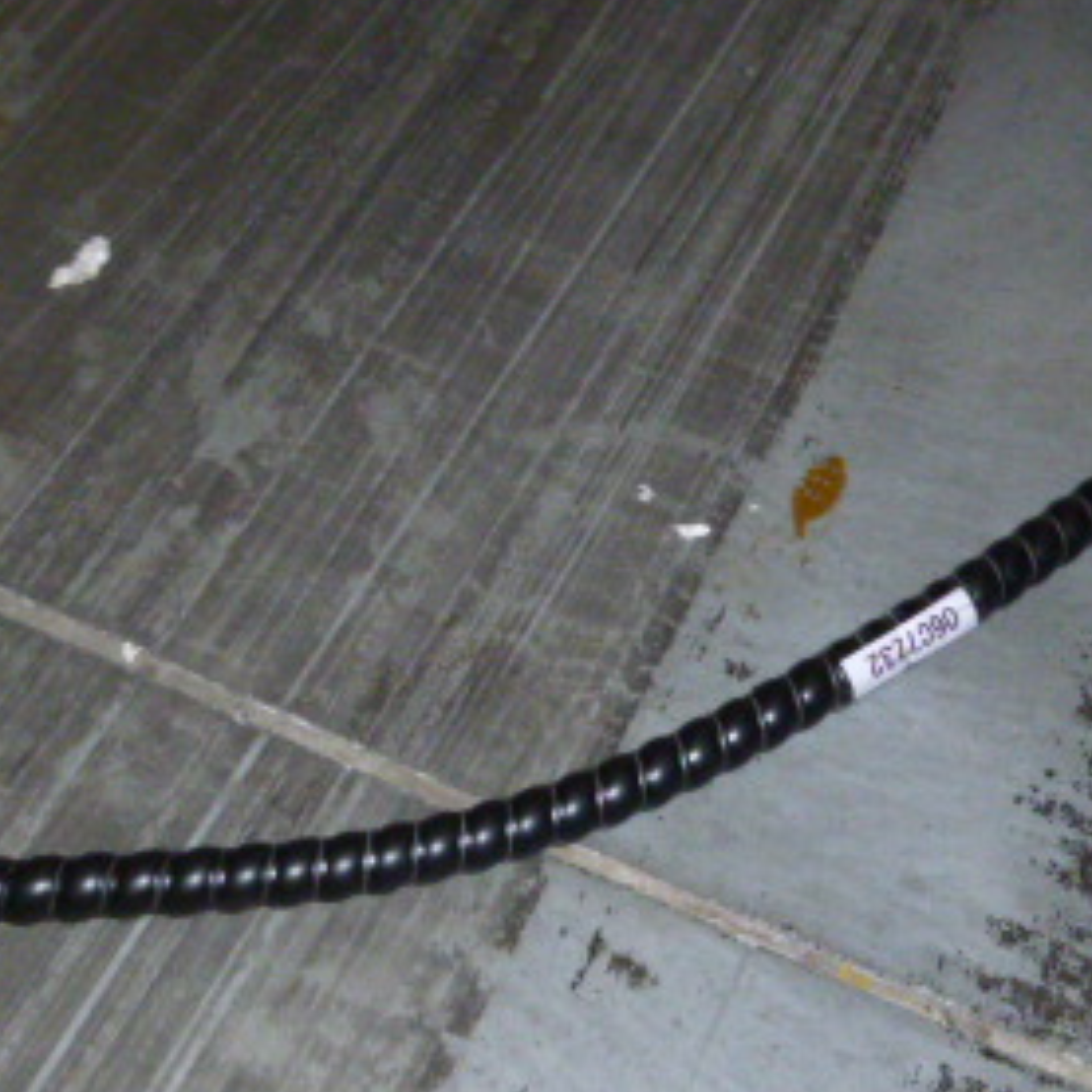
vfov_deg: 33.3
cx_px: 477
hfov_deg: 33.4
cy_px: 662
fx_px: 1820
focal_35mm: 51
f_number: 3.1
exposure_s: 1/250
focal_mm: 4.5
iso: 400
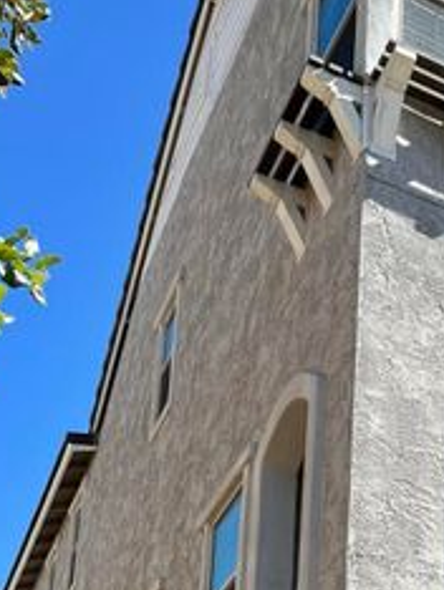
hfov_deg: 18.4
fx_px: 1263
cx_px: 598
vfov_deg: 23.4
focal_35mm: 74
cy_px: 758
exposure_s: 1/2222
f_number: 1.6
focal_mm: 5.1
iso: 50
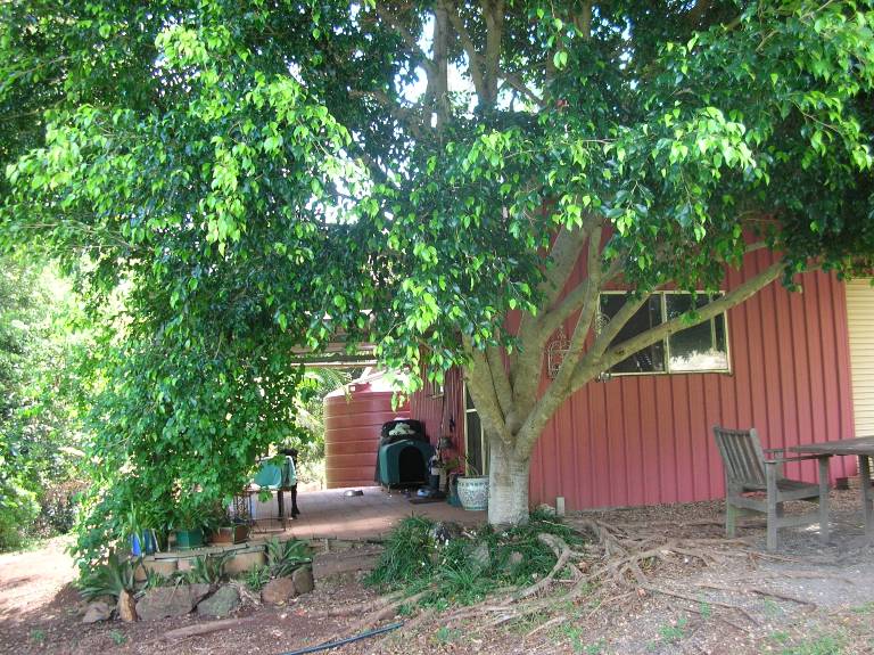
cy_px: 328
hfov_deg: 52.7
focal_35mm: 35
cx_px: 437
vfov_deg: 40.7
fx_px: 883
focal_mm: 5.8
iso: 50
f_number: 2.8
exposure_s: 1/43.2
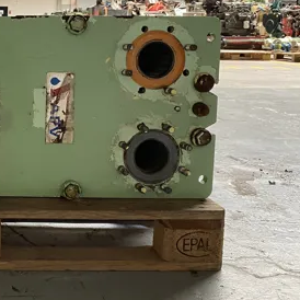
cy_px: 106
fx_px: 510
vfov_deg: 32.6
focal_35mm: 52
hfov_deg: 29.8
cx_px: -23
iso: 250
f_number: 1.8
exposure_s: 1/60
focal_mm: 4.25
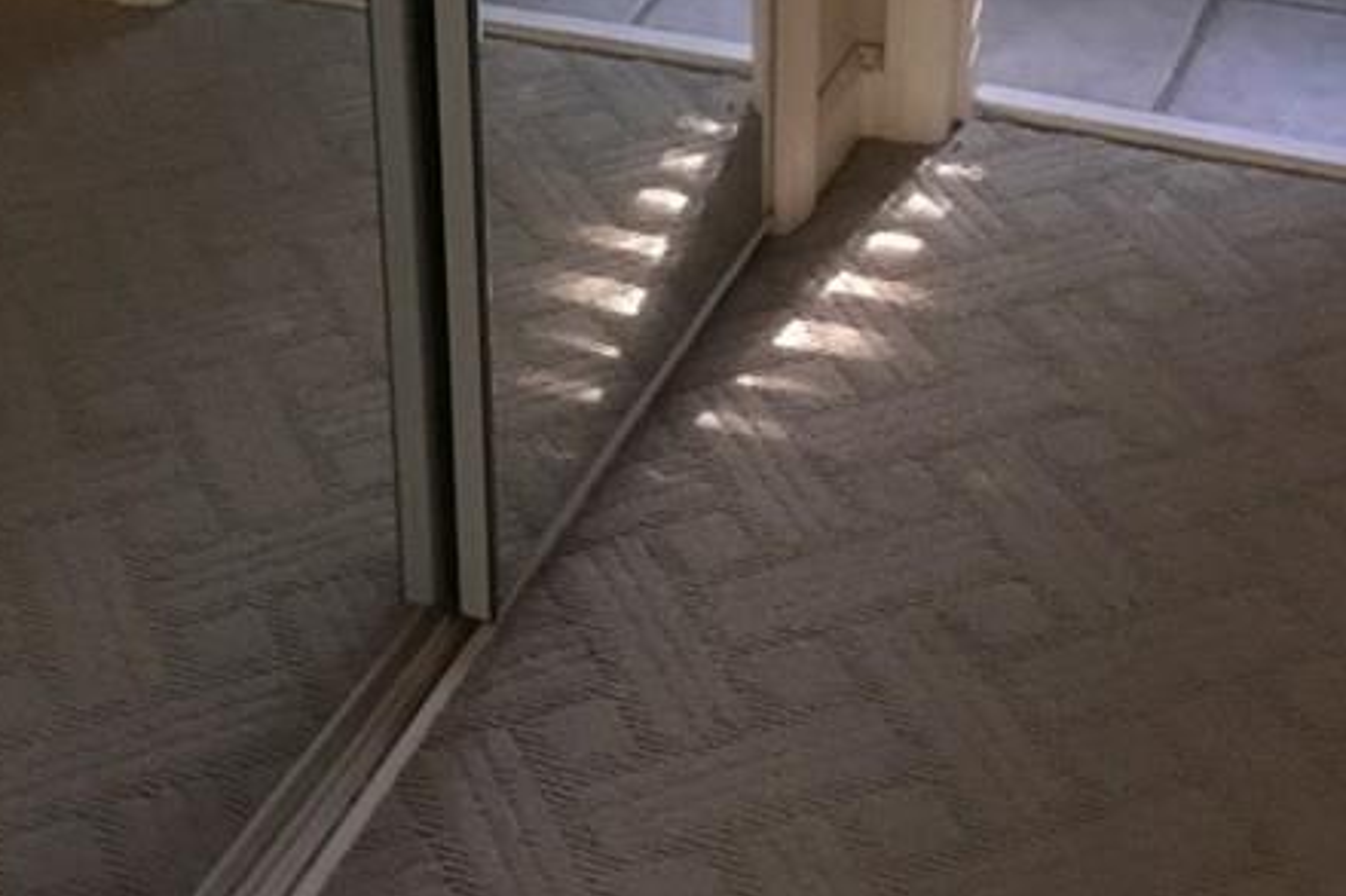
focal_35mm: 75
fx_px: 2803
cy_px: -128
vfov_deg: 17.5
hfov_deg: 27.0
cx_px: 664
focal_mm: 3.3
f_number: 2.4
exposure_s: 1/15
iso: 250
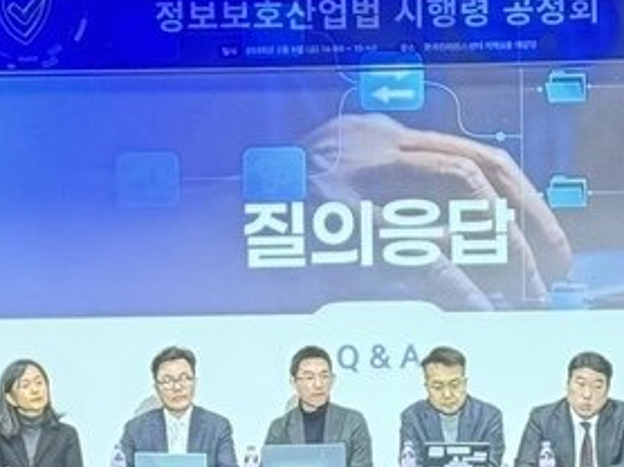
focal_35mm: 242
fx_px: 4359
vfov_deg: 6.1
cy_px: 501
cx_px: 229
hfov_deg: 8.2
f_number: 1.78
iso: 250
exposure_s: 1/49
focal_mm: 6.76
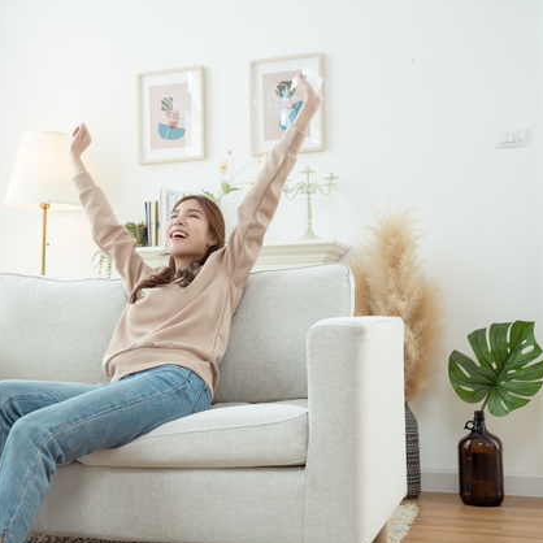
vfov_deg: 32.8
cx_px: 142
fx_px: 923
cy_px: 273
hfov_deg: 32.2
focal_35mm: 52
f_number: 3.5
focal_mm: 40
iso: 200
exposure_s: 1/250
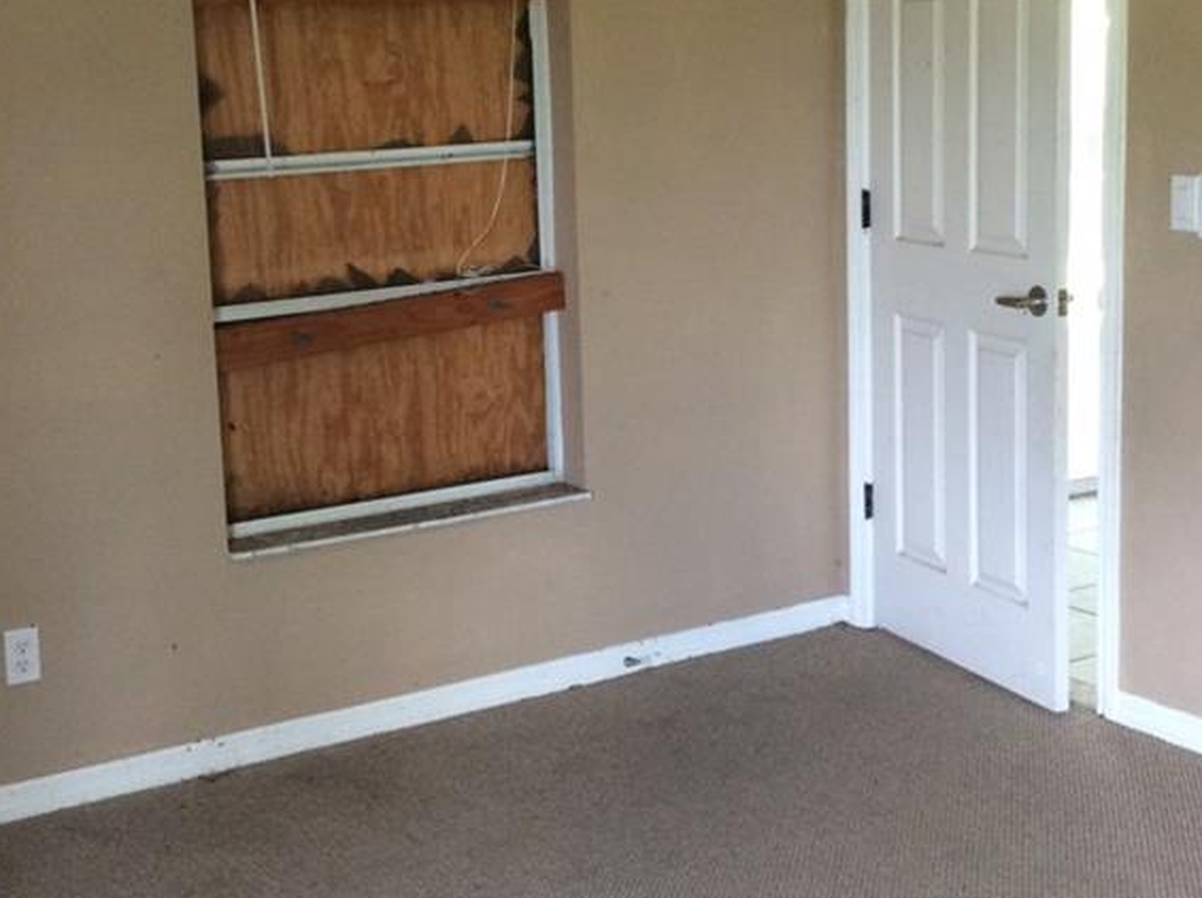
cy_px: 364
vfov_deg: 25.1
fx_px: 2011
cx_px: 555
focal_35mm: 58
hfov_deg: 33.3
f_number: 2.4
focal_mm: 3.3
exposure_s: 1/25
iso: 64
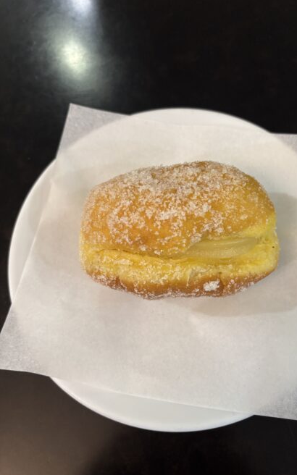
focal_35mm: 28
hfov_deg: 44.3
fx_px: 363
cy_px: 241
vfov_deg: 66.5
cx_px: 180
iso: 250
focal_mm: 5.96
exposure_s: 1/50
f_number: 1.6
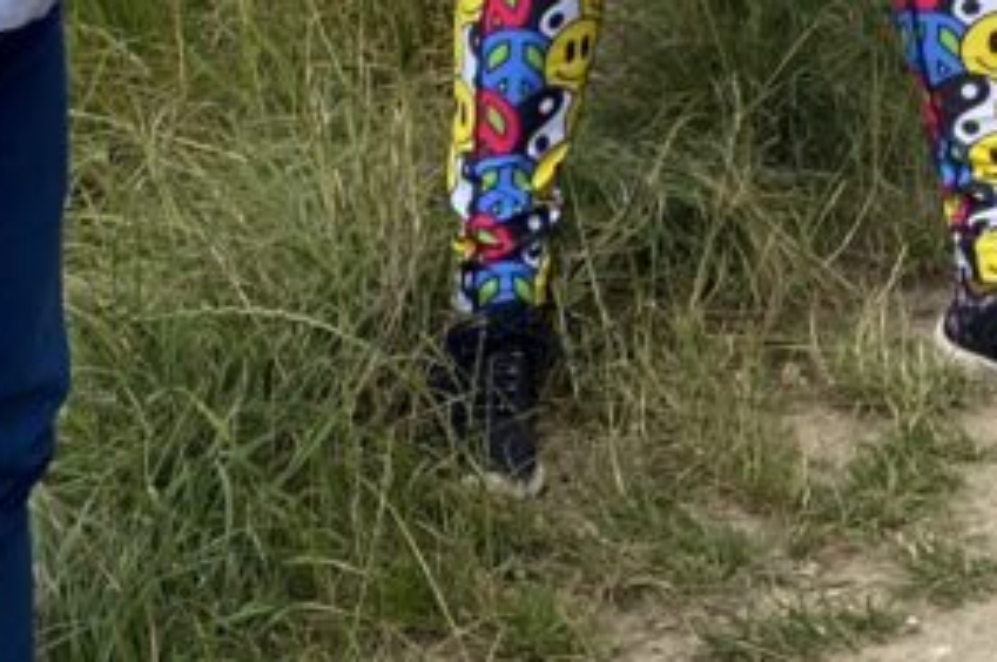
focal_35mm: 196
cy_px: -680
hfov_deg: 10.3
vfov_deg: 6.8
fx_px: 5422
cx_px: 1356
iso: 20
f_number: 2
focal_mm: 6
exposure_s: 1/1142
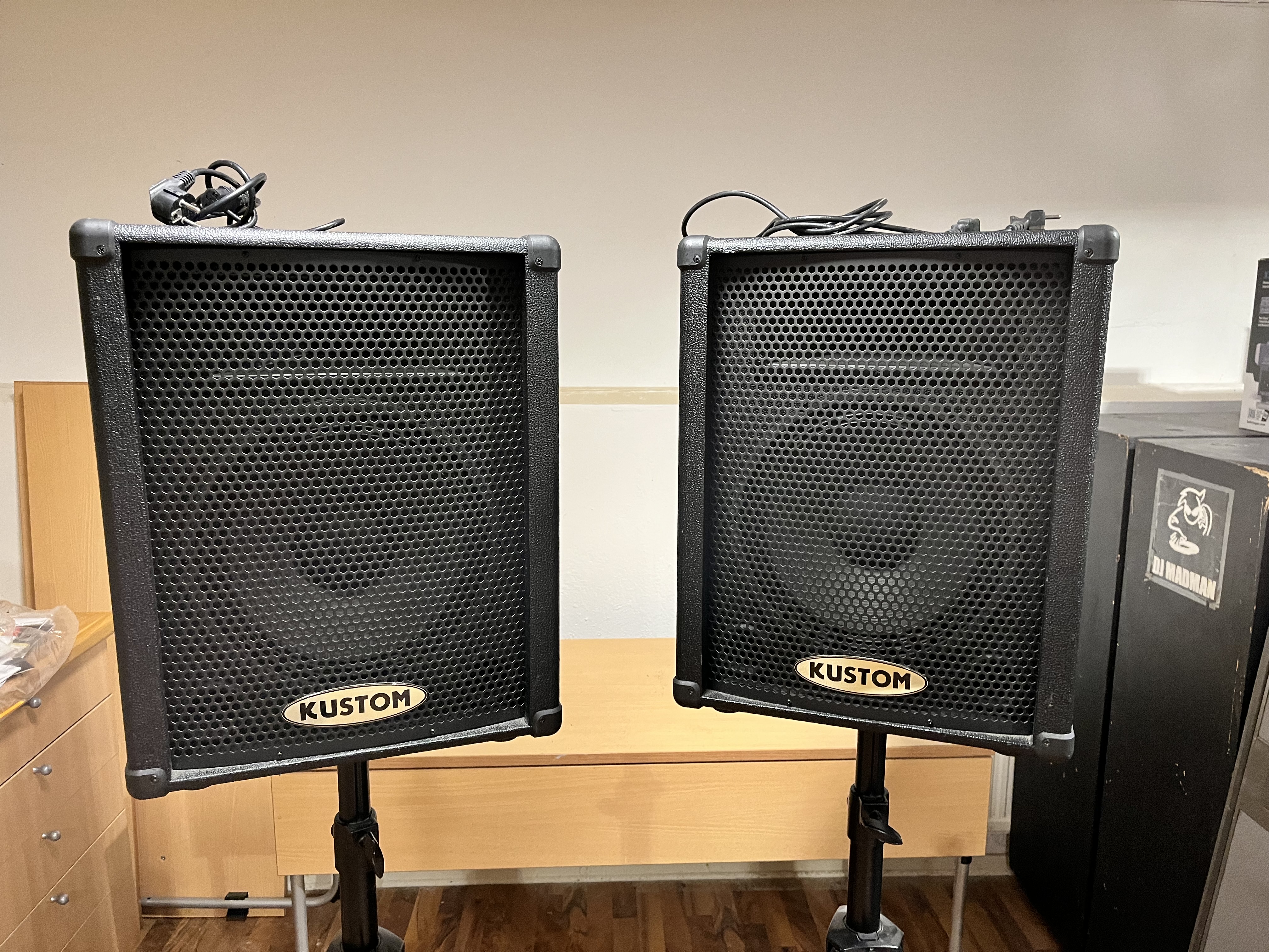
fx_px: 953
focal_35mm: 26
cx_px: 634
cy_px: 476
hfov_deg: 67.3
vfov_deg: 53.1
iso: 320
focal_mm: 5.1
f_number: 1.6
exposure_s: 1/50
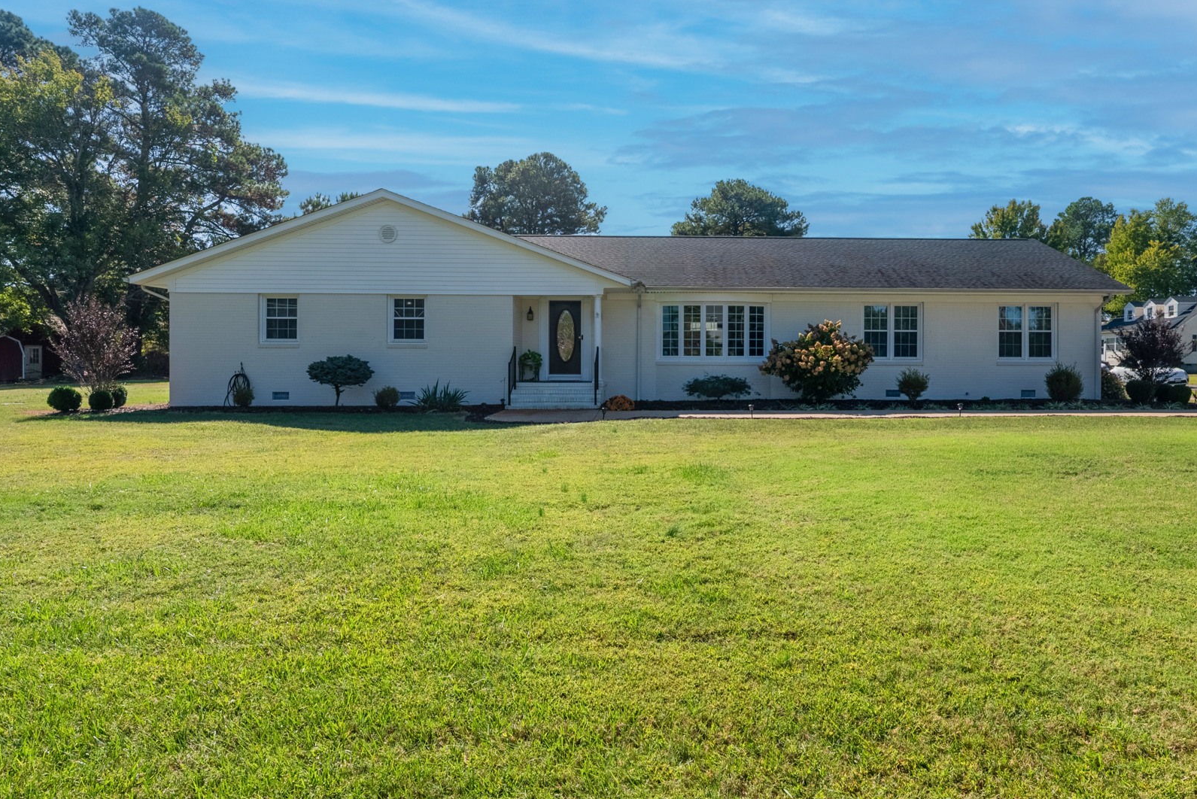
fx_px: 732
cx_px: 684
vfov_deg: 57.2
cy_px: 362
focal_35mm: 22
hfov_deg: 78.1
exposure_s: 1/6400
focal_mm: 14
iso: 800
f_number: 6.3
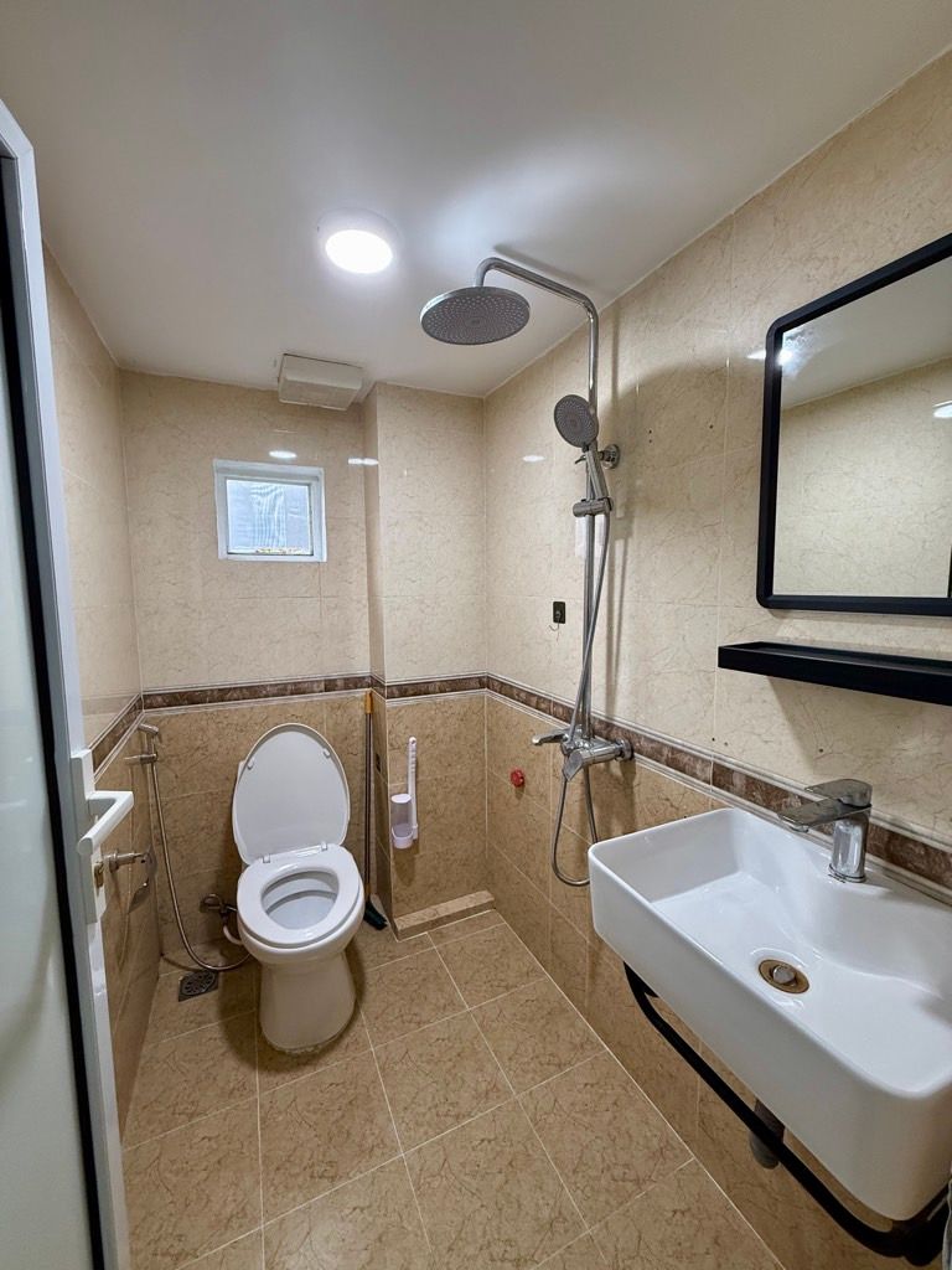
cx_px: 476
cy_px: 635
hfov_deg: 85.7
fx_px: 513
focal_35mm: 14
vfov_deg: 102.1
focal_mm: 2.22
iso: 200
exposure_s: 1/100
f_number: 2.2
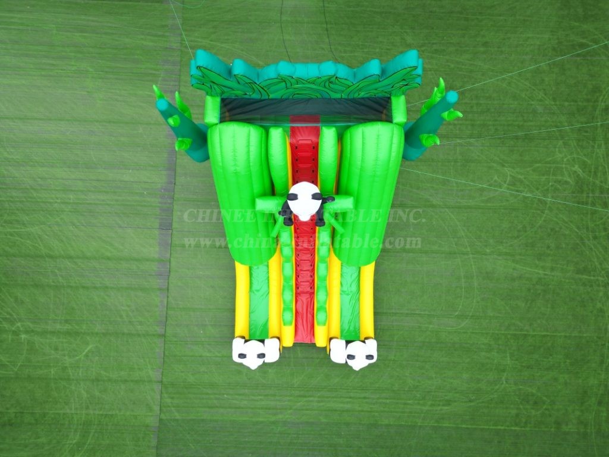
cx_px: 304
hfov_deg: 71.6
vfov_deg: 56.8
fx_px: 422
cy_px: 228
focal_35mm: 24
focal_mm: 6.72
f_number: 1.7
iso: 100
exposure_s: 1/800
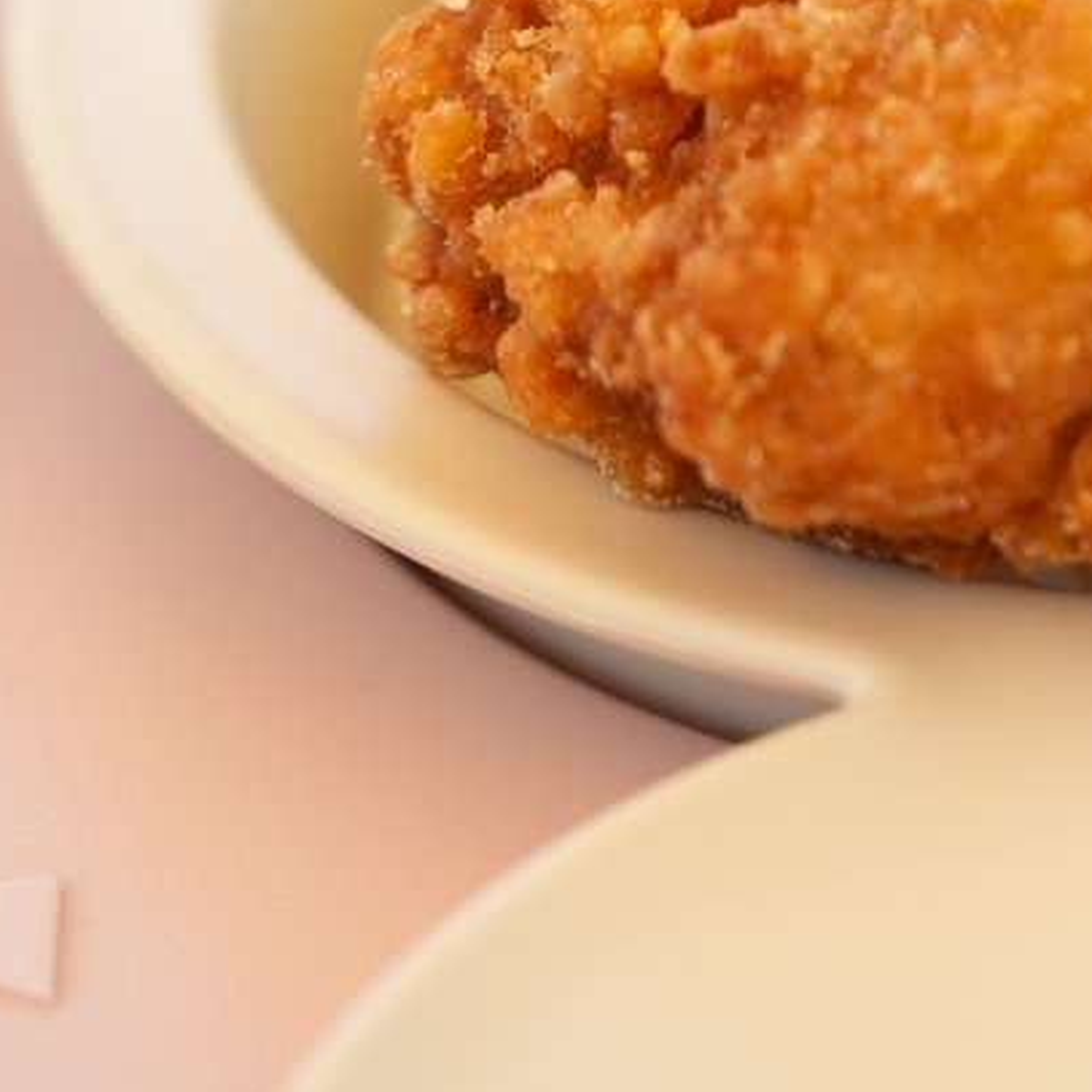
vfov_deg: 11.2
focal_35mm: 154
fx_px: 5496
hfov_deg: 10.5
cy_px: -128
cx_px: 2122
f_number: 4
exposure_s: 1/320
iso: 250
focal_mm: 46
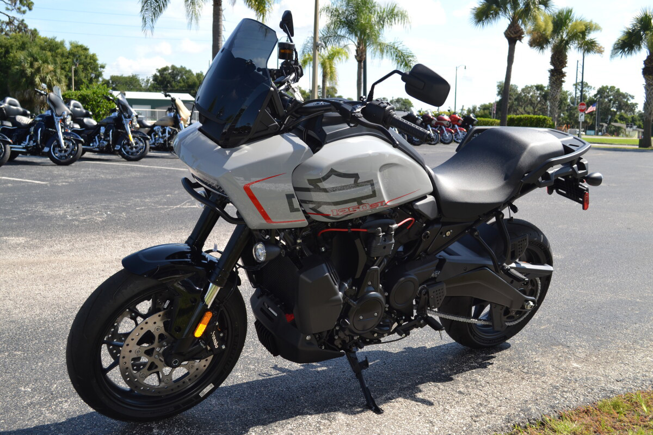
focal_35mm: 39
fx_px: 707
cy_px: 218
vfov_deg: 34.2
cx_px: 326
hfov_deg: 49.6
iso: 100
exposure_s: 1/200
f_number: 7.1
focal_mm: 26
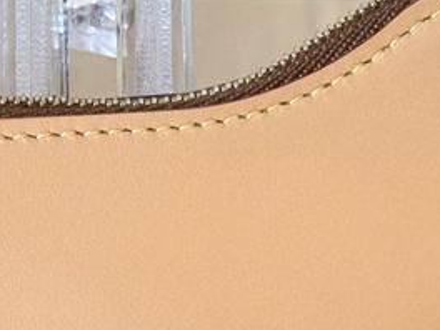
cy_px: 360
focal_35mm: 183
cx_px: 103
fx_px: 2326
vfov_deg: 8.1
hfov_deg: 10.8
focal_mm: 6.76
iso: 80
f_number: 1.78
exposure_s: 1/100
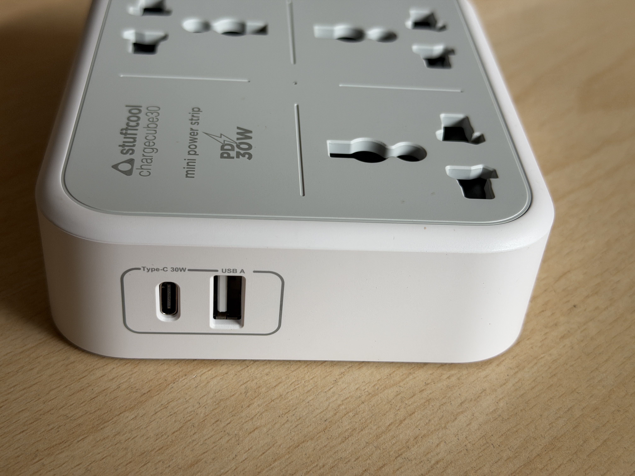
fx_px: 881
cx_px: 318
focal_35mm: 48
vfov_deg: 30.3
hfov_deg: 39.7
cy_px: 238
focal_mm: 6.76
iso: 64
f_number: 1.78
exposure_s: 1/285
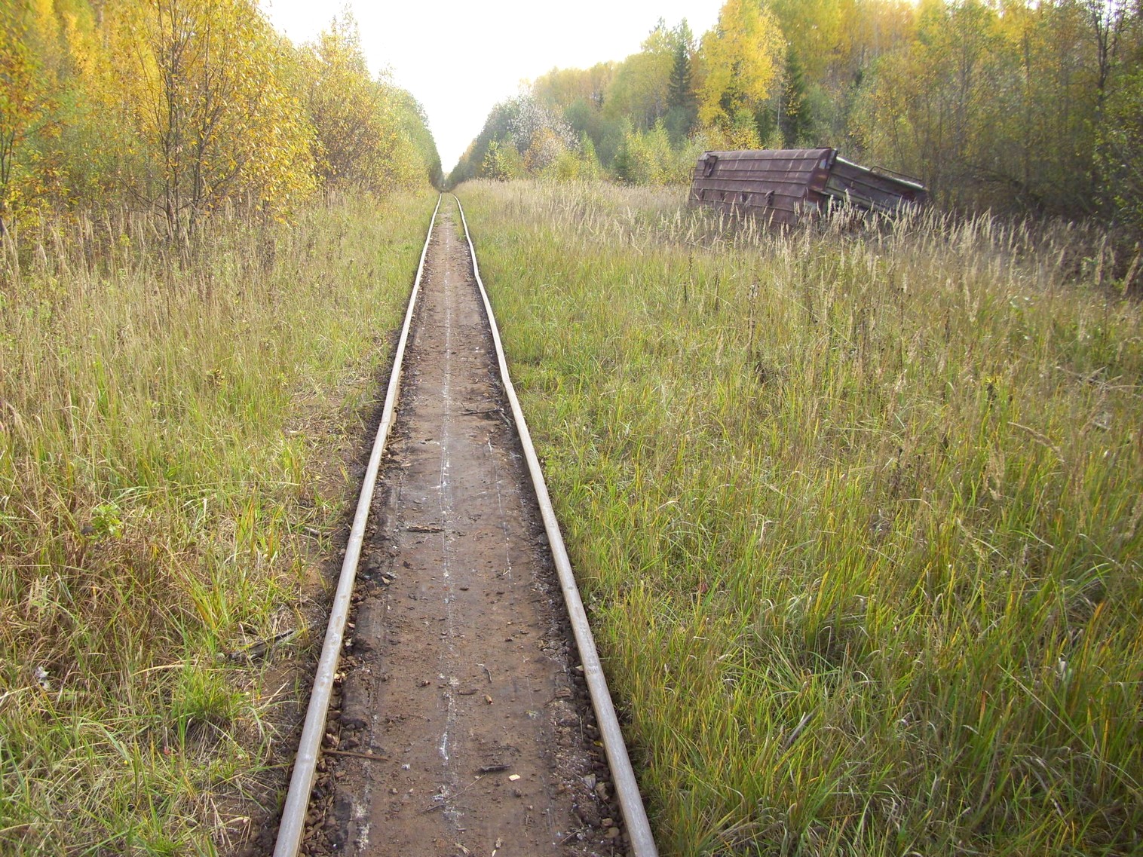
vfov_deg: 41.8
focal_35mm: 34
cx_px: 572
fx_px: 1123
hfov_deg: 54.0
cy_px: 428
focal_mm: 5.7
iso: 80
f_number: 2.9
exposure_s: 1/160
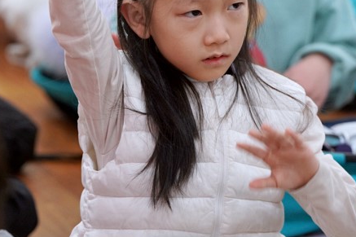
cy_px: 55
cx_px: 213
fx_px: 3361
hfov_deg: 6.1
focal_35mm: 340
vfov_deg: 4.0
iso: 2000
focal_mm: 165
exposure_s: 1/200
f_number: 4
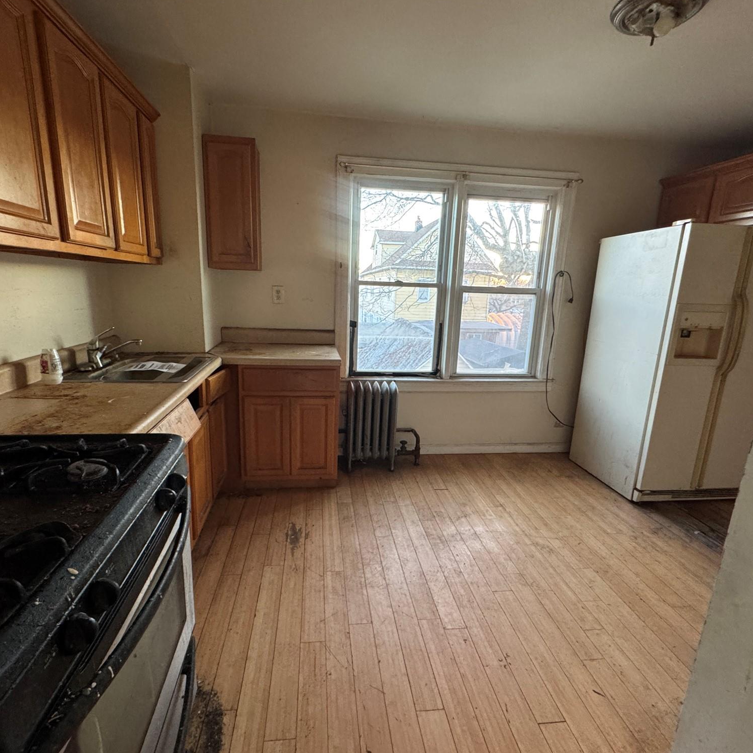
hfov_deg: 83.9
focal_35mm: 17
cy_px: 382
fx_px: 418
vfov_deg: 84.0
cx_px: 363
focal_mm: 2.22
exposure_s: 1/60
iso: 400
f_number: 2.2
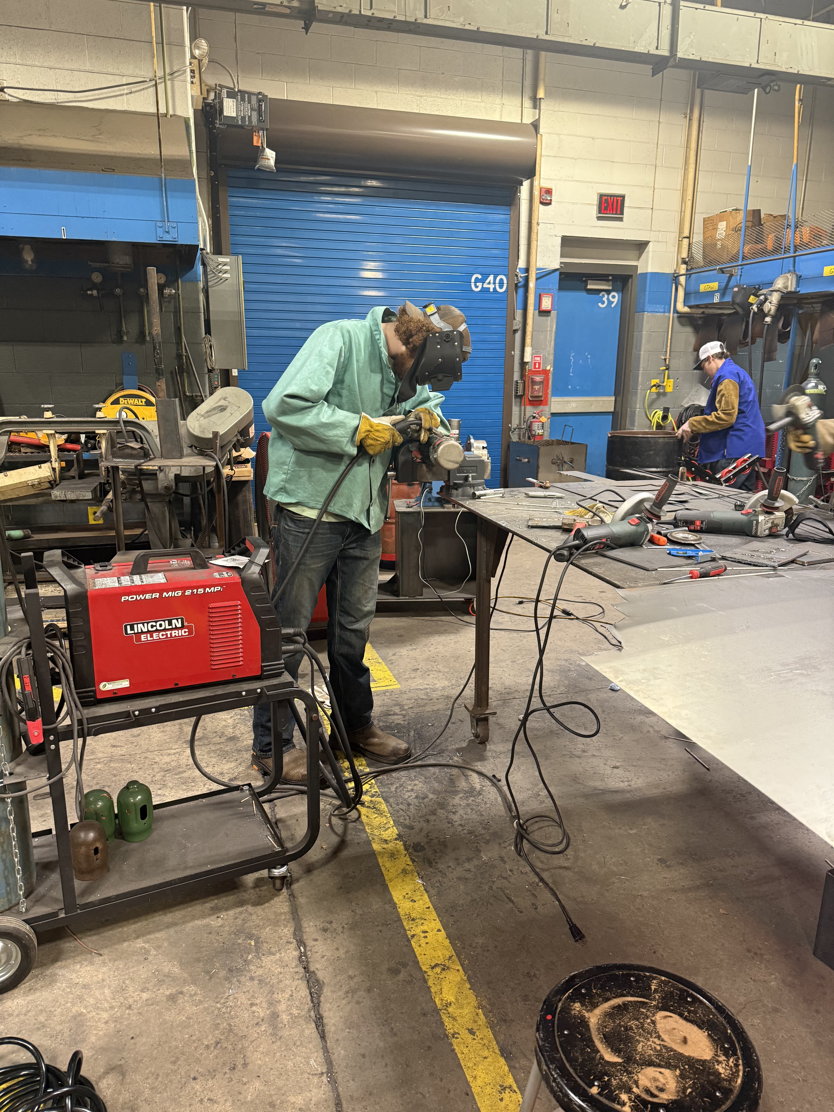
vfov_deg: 71.6
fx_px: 771
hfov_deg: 56.8
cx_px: 417
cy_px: 556
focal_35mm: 24
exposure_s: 1/60
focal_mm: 6.76
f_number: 1.78
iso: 320
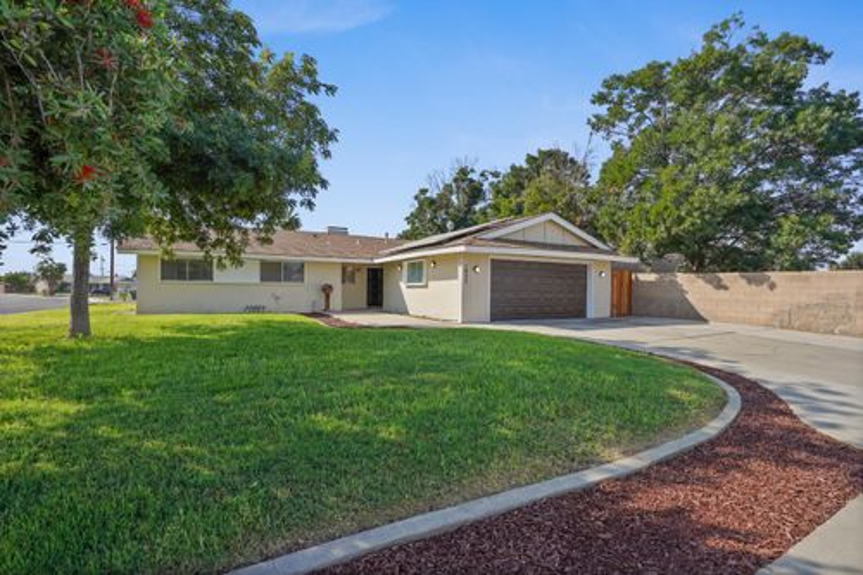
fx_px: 383
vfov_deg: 73.7
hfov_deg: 96.8
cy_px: 288
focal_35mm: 16
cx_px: 432
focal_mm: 16
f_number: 11
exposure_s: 1/80
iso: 100
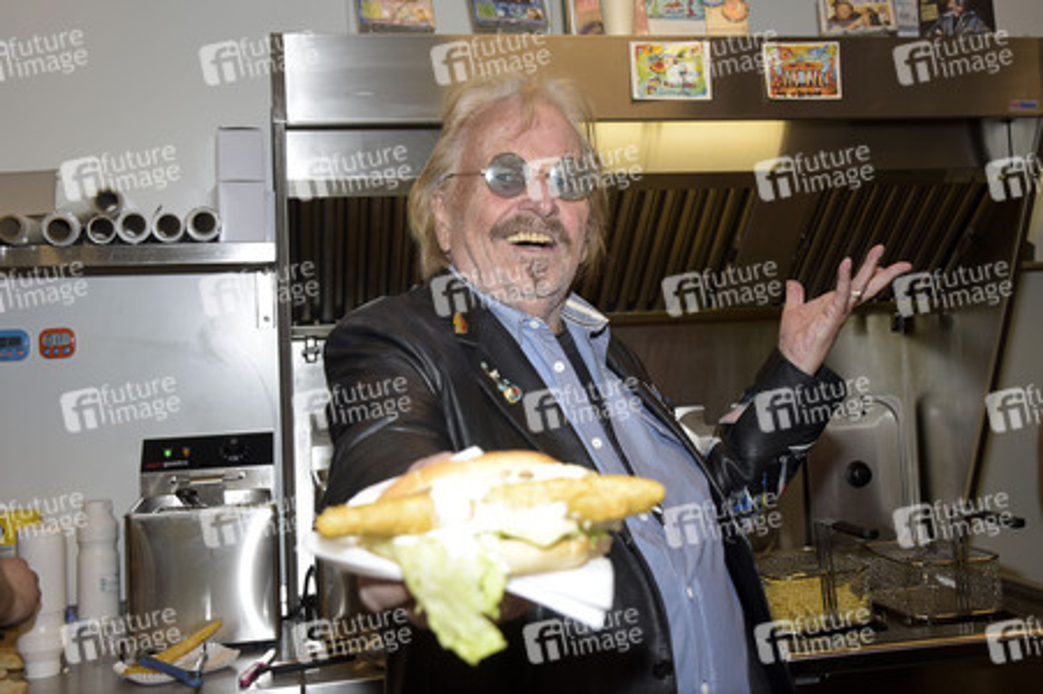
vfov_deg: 38.8
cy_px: 347
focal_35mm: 34
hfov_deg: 55.8
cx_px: 522
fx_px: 984
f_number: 5.6
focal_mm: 34
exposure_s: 1/250
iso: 500
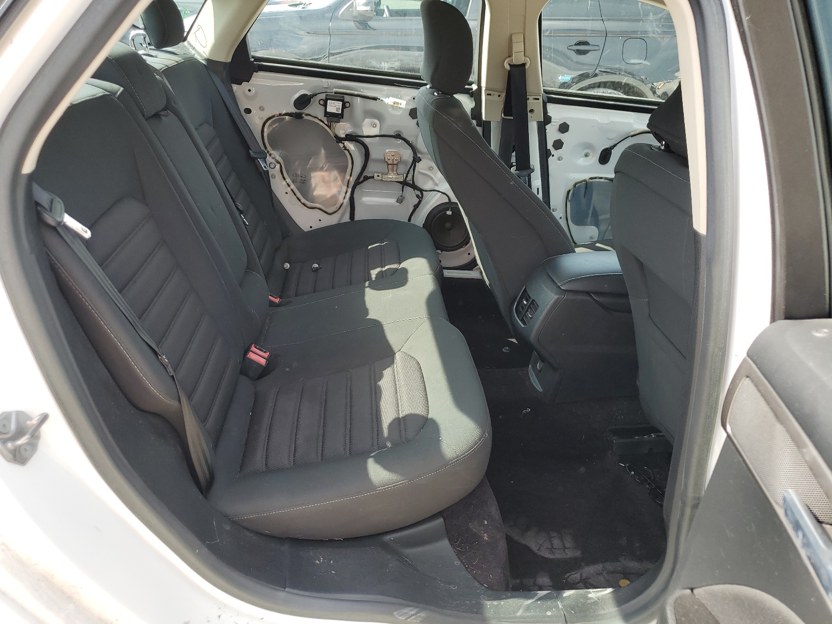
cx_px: 416
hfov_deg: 67.3
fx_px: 625
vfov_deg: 53.1
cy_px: 312
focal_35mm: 26
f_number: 1.5
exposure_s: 1/435
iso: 50
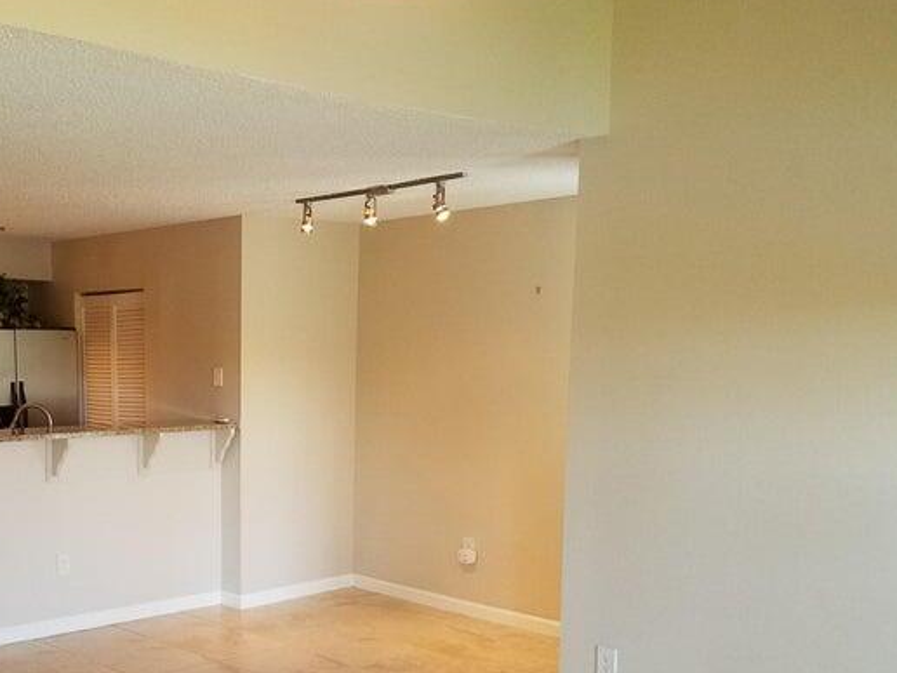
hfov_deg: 42.7
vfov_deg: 33.3
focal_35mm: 43
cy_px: 454
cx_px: 241
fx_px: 1114
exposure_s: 1/60
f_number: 1.7
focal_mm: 4.2
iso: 200
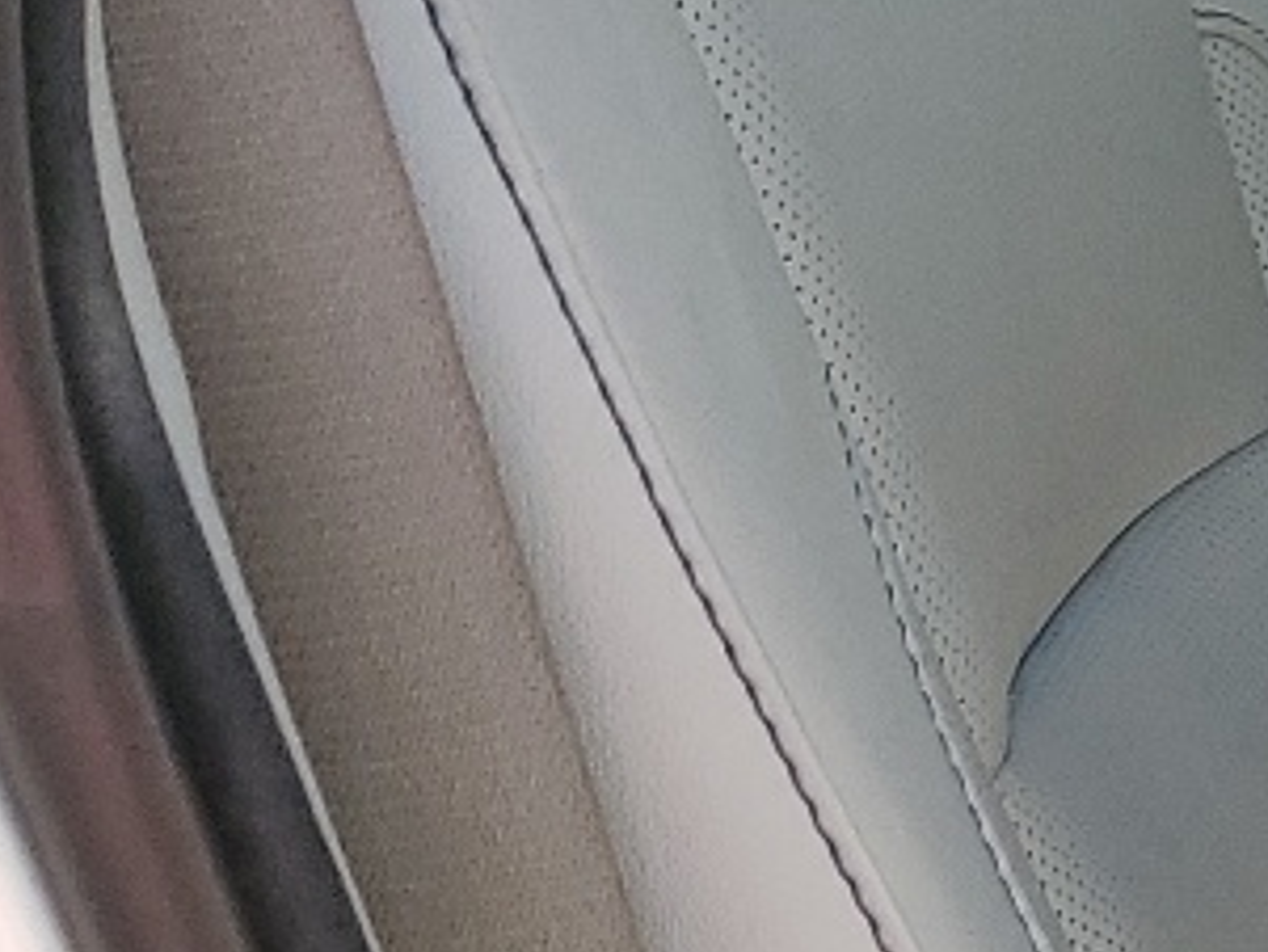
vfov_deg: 10.5
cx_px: 3261
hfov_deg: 11.3
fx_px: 5057
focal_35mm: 138
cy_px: 1205
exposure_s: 1/213
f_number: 1.5
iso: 50
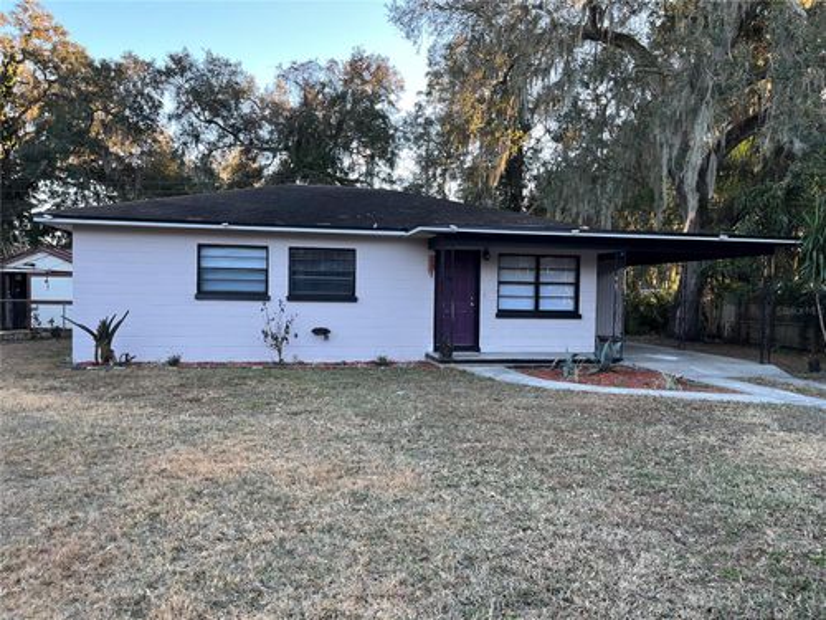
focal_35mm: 26
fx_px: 620
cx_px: 413
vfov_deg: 53.1
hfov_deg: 67.3
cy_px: 310
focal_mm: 5.1
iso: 40
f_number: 1.6
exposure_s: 1/122
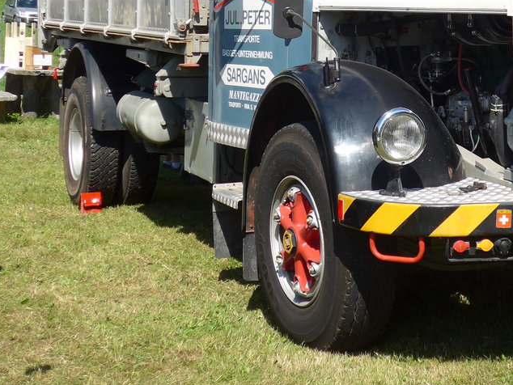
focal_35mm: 87
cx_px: 430
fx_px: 1290
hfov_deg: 22.1
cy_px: 59
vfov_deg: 16.8
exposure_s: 1/1300
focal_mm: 9.5
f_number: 3
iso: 80
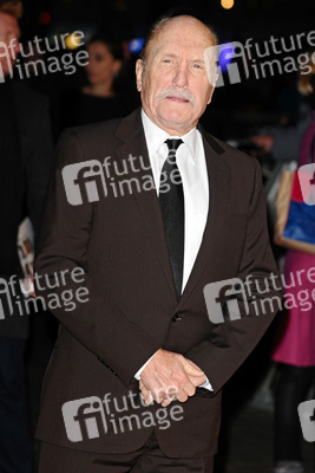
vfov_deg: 13.0
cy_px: 236
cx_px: 158
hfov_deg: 8.7
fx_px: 2065
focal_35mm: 158
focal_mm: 105
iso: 320
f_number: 4.5
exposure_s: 1/200
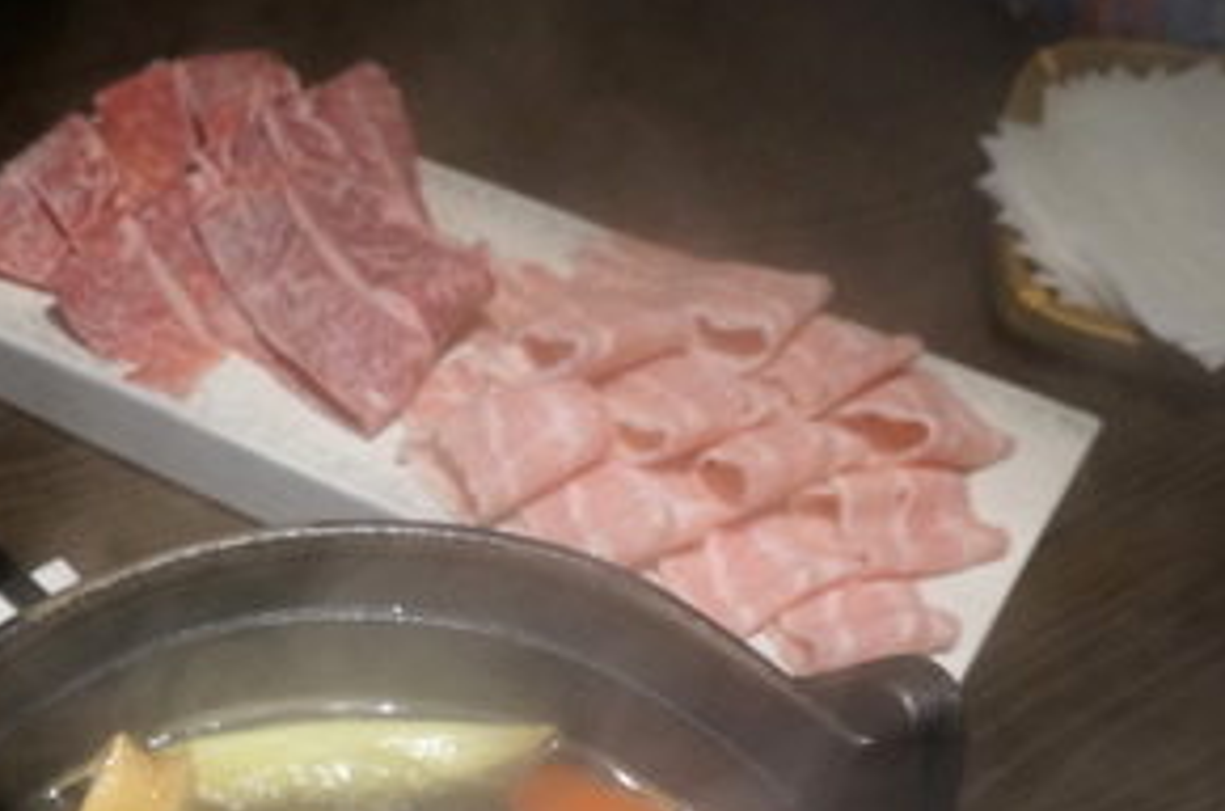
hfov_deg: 35.6
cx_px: 152
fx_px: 1800
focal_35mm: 53
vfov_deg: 23.8
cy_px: 885
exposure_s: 1/60
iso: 1000
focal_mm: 16
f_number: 4
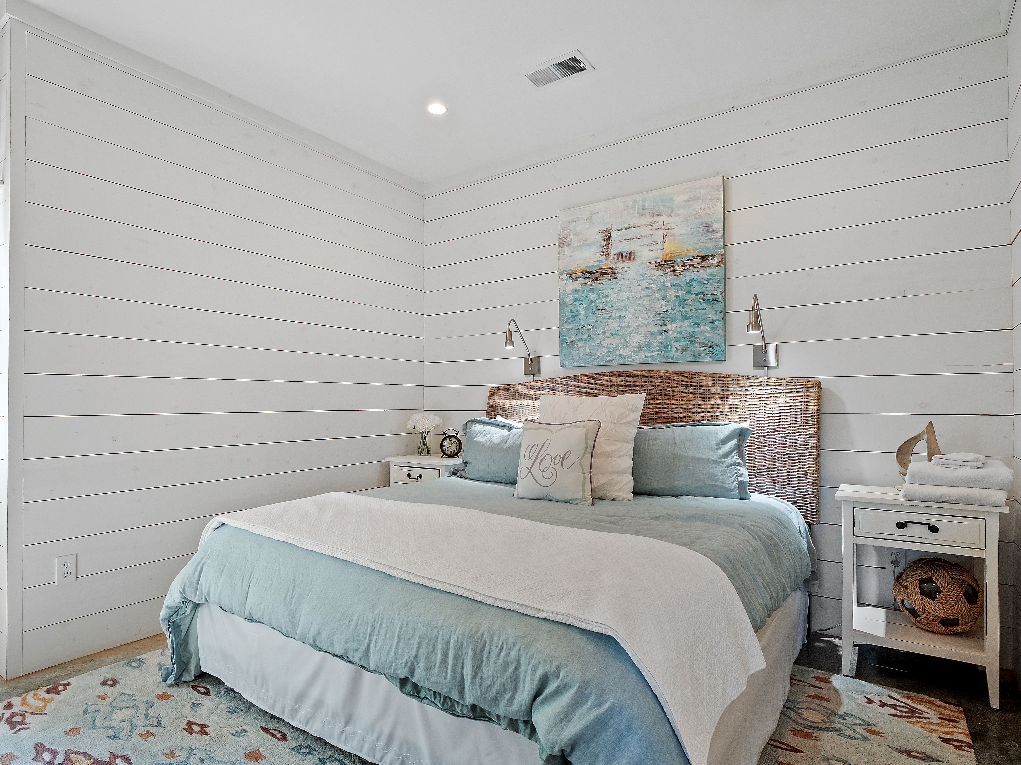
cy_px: 397
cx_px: 495
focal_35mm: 18
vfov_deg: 71.6
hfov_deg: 87.7
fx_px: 531
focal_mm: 8
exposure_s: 1/8
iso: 400
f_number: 5.6
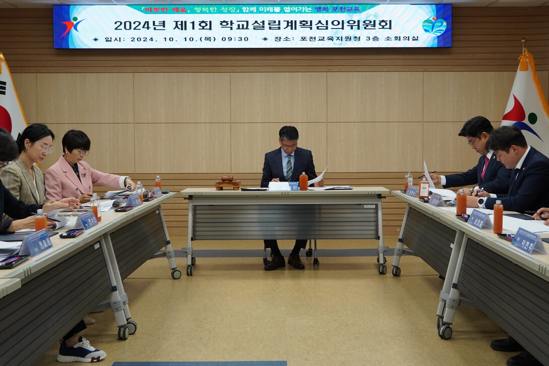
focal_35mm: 48
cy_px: 165
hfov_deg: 41.4
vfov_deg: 28.3
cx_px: 286
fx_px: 726
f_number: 4.5
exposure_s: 1/160
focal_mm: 27
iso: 400
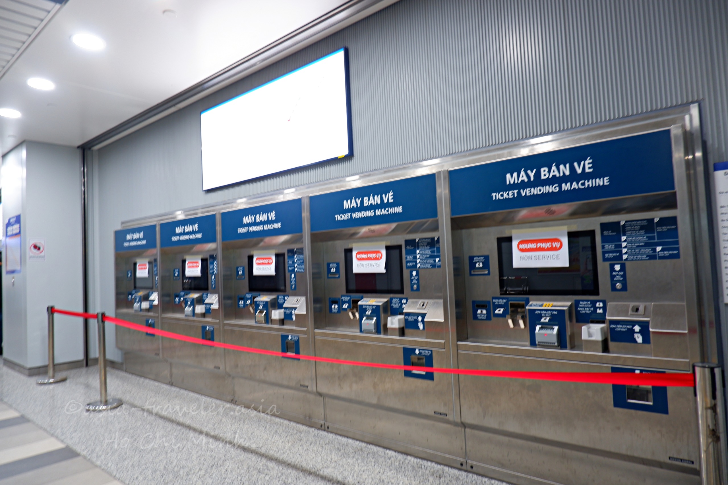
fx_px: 465
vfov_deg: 55.1
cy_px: 242
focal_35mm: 23
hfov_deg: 76.1
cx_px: 364
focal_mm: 15
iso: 200
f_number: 3.5
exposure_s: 1/34
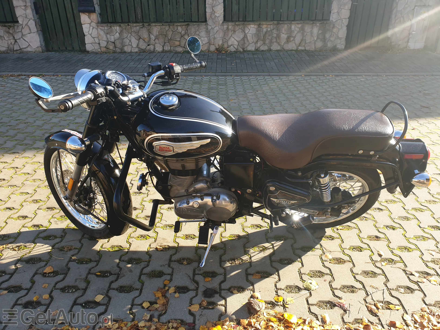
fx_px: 330
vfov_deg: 53.1
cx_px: 220
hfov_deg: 67.3
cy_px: 165
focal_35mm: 26
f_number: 2.4
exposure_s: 1/288
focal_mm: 4.3
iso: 50
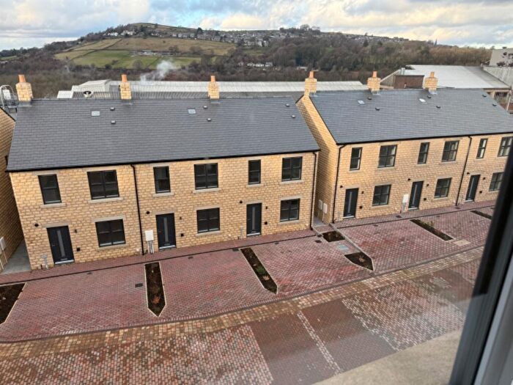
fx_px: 356
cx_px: 256
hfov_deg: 71.6
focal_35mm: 24
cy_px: 192
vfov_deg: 56.8
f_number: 1.78
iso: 100
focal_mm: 6.76
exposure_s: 1/772
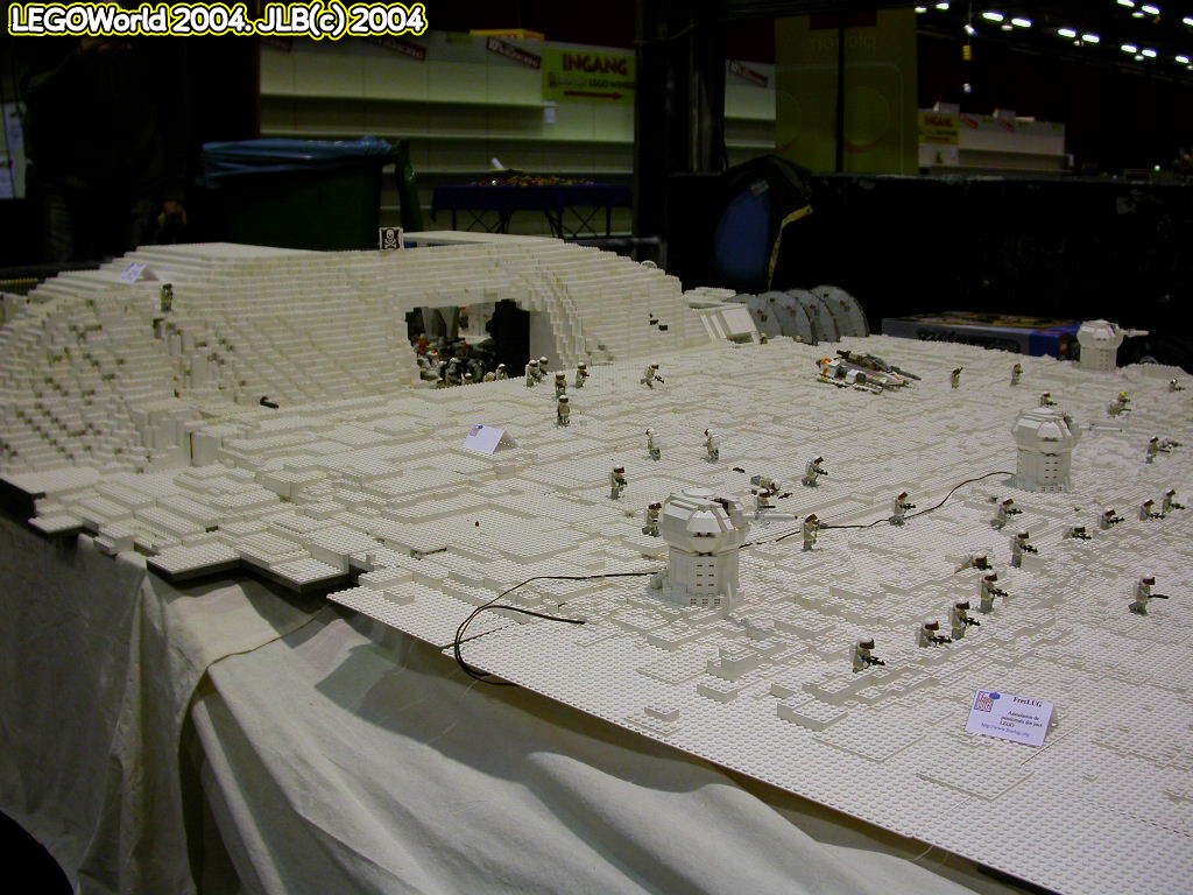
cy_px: 448
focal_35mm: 38
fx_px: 1310
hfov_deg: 49.0
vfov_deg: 37.7
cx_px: 596
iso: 100
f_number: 2.6
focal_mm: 7.85
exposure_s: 1/38.6
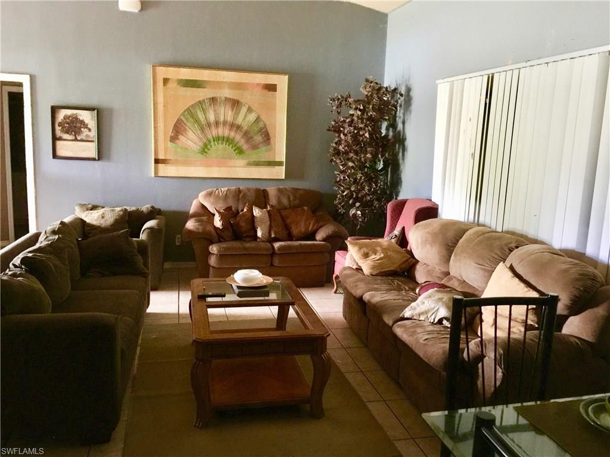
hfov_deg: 61.7
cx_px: 305
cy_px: 228
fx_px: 511
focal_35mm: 29
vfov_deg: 48.2
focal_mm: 4.15
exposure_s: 1/4
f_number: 2.2
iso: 125
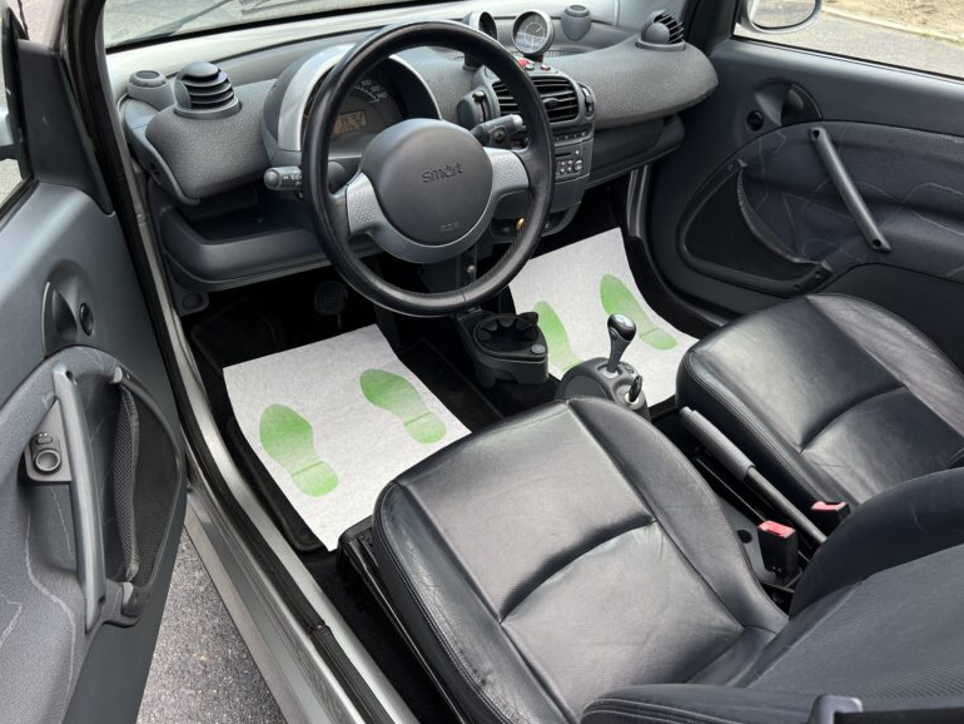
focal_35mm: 27
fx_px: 752
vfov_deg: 51.4
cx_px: 485
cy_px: 368
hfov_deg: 65.3
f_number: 1.5
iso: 50
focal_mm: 5.7
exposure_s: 1/476
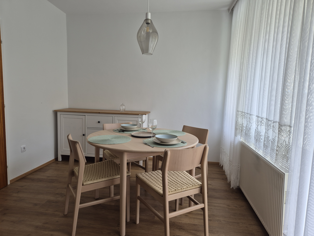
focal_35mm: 23
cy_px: 118
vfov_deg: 58.9
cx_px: 157
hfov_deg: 73.9
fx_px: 209
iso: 32
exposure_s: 1/180
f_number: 1.8
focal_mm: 5.4
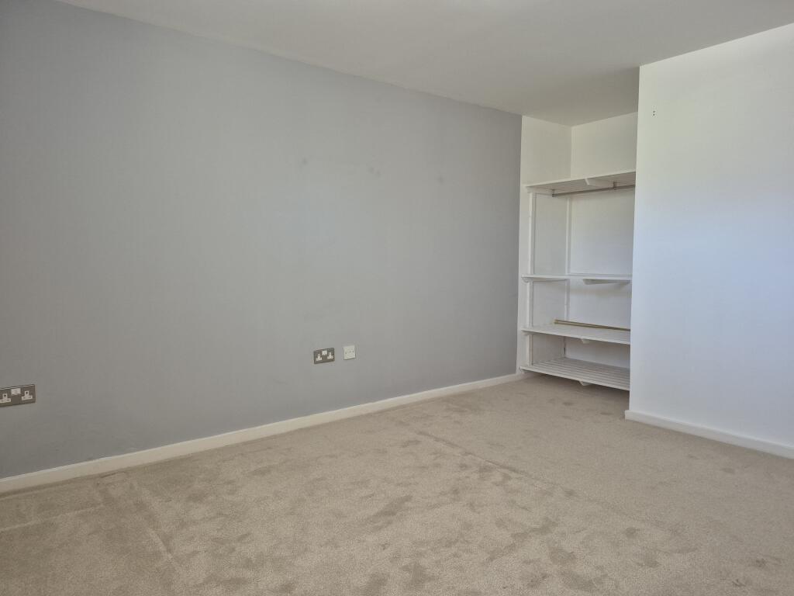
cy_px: 298
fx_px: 528
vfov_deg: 58.9
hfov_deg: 73.9
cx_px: 397
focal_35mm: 23
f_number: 1.8
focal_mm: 5.4
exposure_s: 1/100
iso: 640
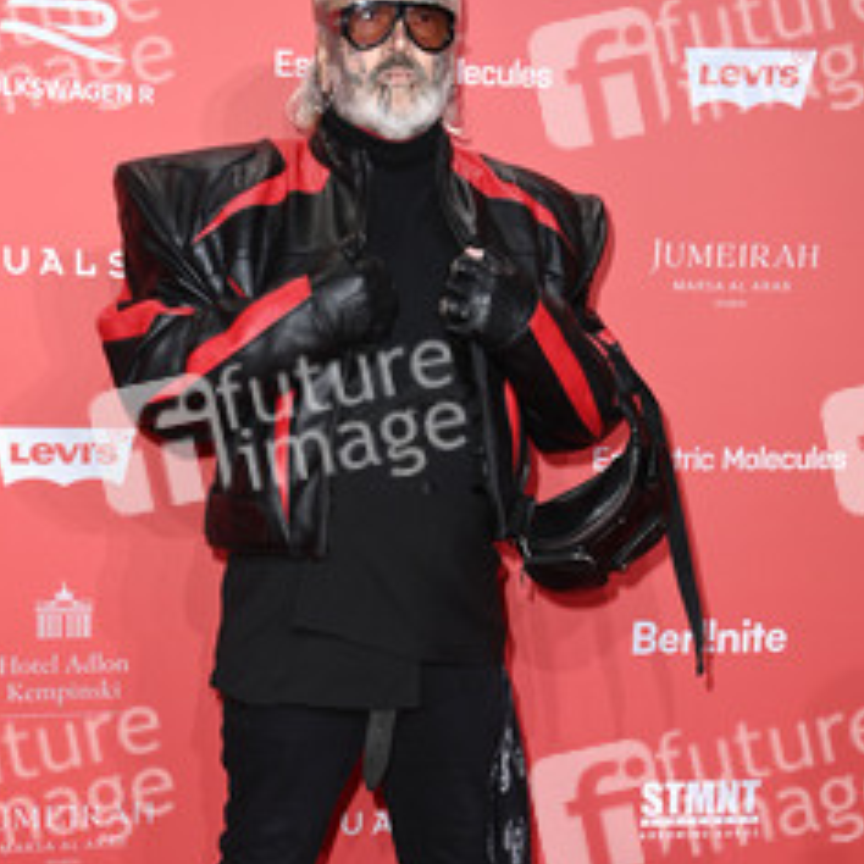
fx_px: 2033
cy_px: 611
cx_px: 384
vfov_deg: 23.8
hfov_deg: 24.0
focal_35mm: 72
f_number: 5.6
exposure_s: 1/250
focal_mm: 50
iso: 1000
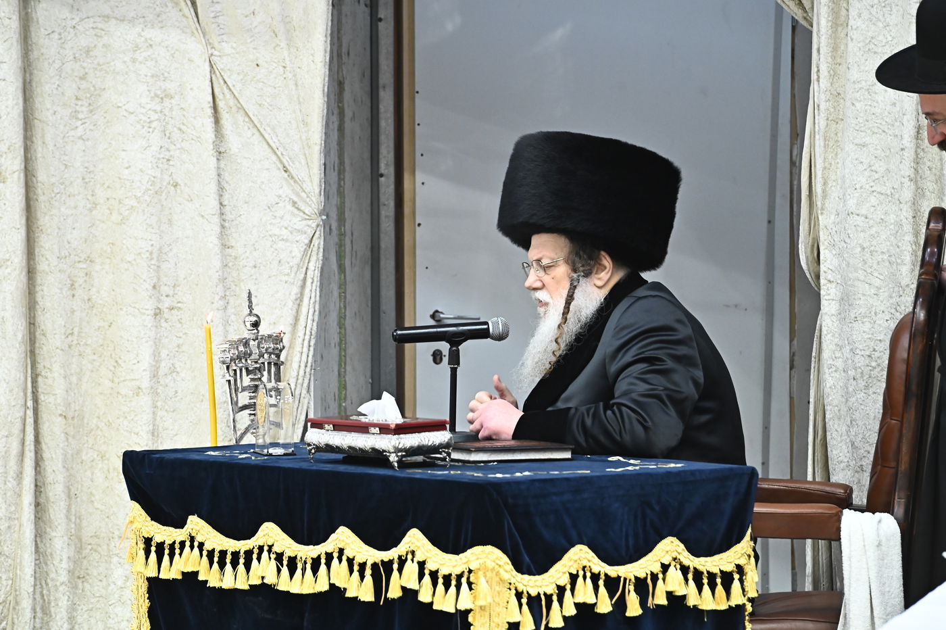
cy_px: 315
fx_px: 5253
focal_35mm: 200
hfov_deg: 10.3
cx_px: 473
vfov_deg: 6.9
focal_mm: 200
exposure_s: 1/200
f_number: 7.1
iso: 3200
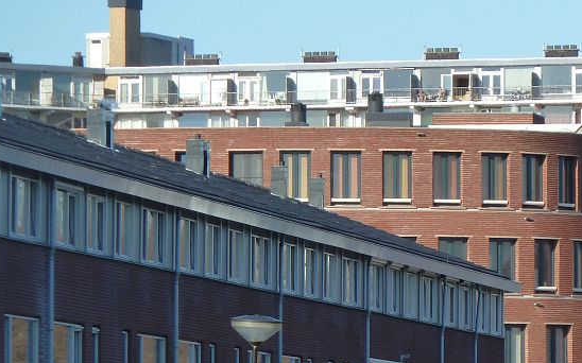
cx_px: 483
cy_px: 357
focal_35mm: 416
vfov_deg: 3.2
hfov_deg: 5.0
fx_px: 6596
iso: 125
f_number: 4.6
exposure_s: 1/320
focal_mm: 34.4
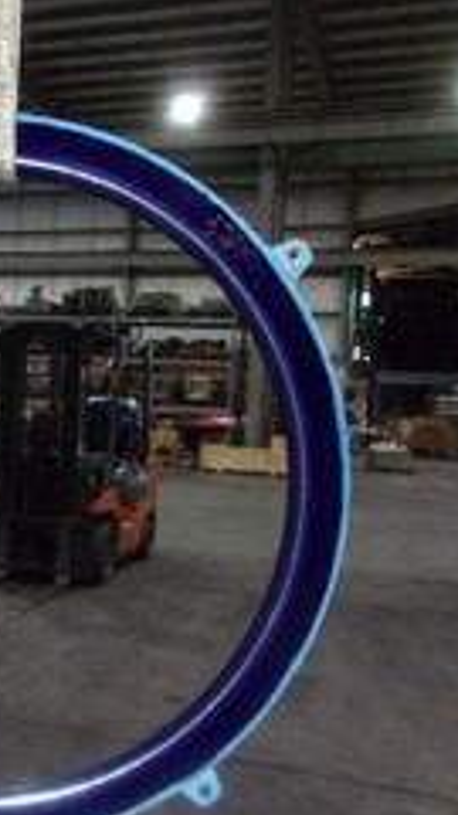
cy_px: 469
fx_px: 1058
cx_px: -27
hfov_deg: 23.2
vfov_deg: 42.0
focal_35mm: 49
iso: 400
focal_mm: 4.9
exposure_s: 1/34
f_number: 3
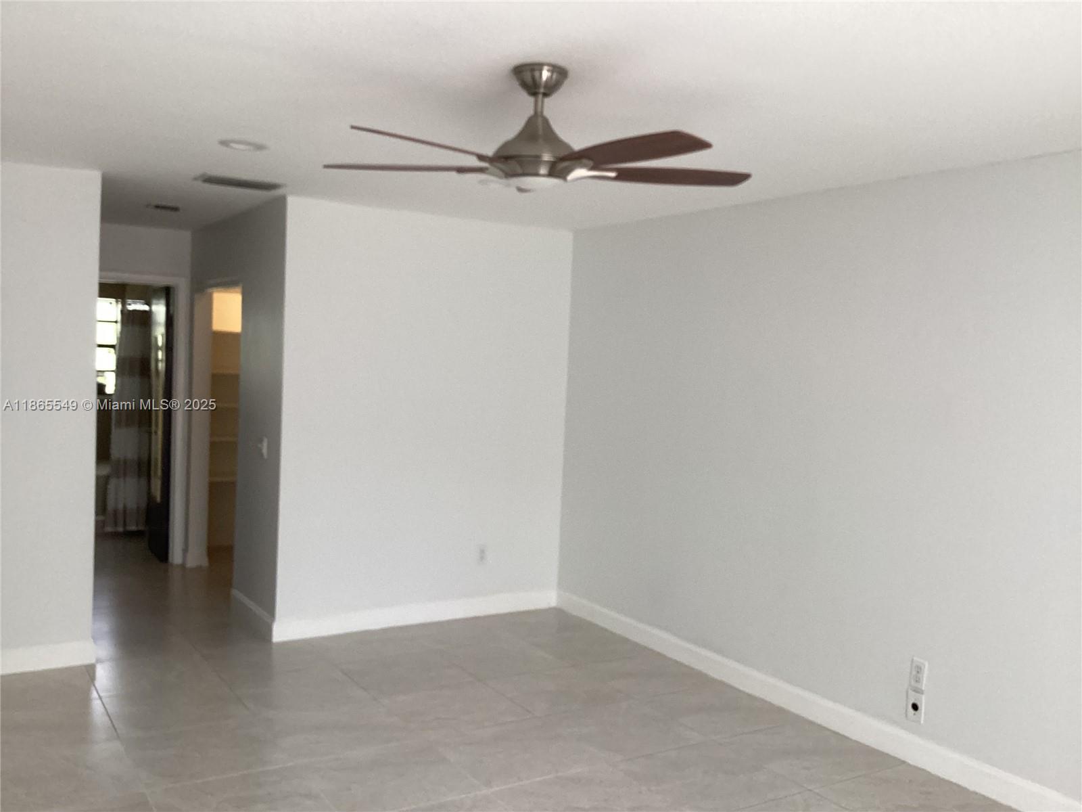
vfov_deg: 45.4
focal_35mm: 31
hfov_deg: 58.4
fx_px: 969
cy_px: 406
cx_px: 541
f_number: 2.4
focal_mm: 3.3
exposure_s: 1/120
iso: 64
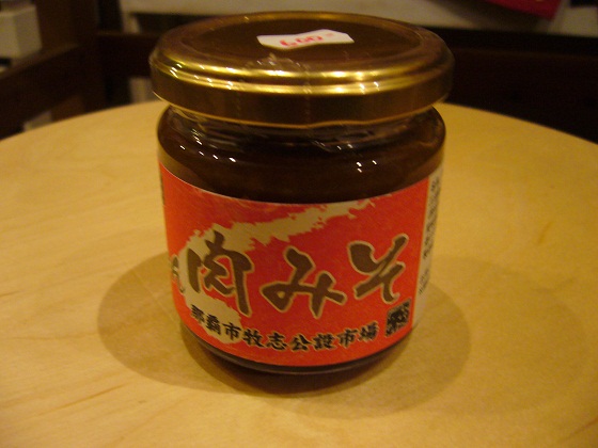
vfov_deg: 40.7
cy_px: 224
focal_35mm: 35
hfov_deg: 52.6
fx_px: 605
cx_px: 299
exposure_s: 1/8
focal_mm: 5.8
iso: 200
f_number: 2.8
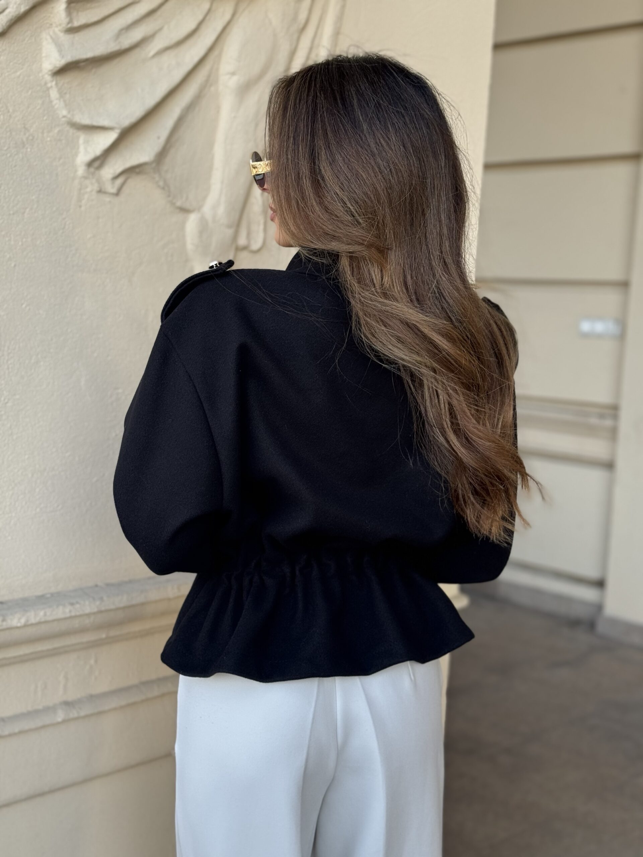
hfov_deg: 30.3
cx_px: 322
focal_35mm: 48
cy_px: 428
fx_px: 1189
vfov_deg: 39.7
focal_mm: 6.76
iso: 64
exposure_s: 1/175
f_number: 1.78
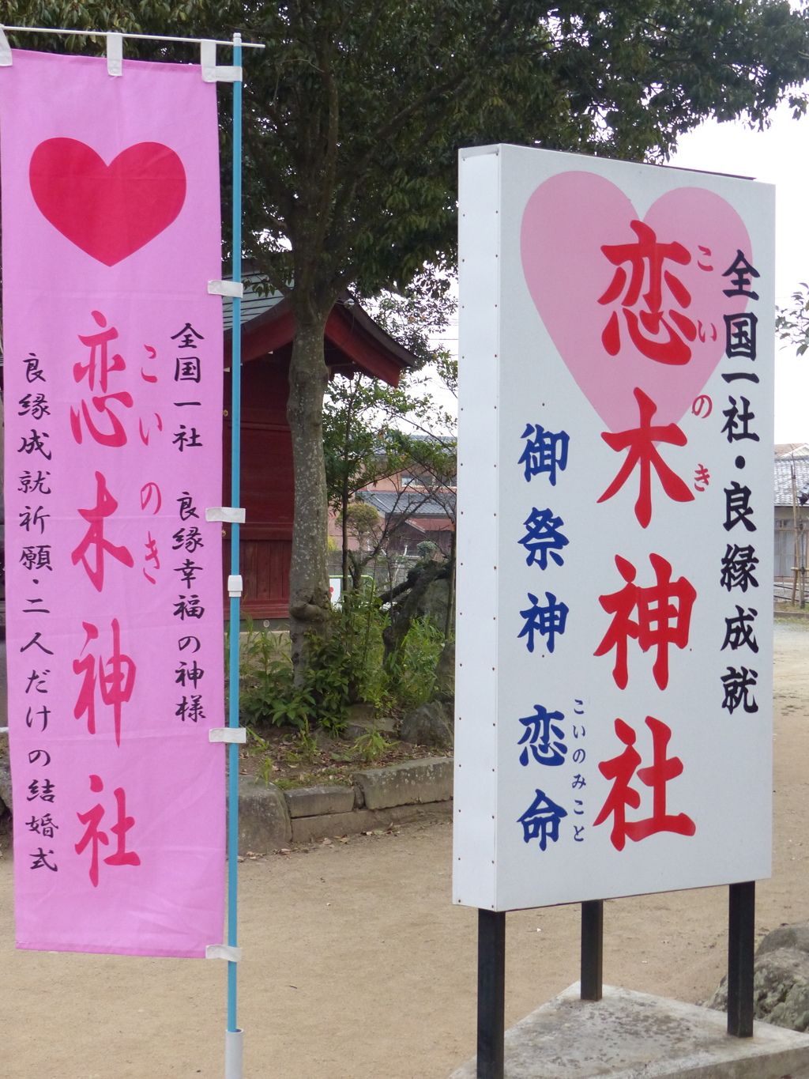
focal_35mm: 52
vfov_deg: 36.8
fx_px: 1620
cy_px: 540
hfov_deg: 28.0
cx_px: 404
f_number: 2.8
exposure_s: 1/160
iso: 400
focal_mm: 9.4
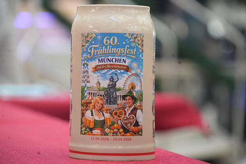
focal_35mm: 169
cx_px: 123
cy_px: 82
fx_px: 1155
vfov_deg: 8.1
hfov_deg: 12.2
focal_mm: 169
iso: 8000
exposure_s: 1/200
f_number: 6.3
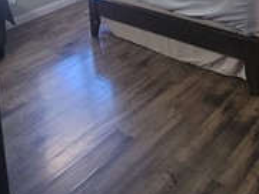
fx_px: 344
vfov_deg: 24.7
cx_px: 248
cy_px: -94
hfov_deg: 37.6
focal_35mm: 46
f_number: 2.2
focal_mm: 2.2
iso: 320
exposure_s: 1/30
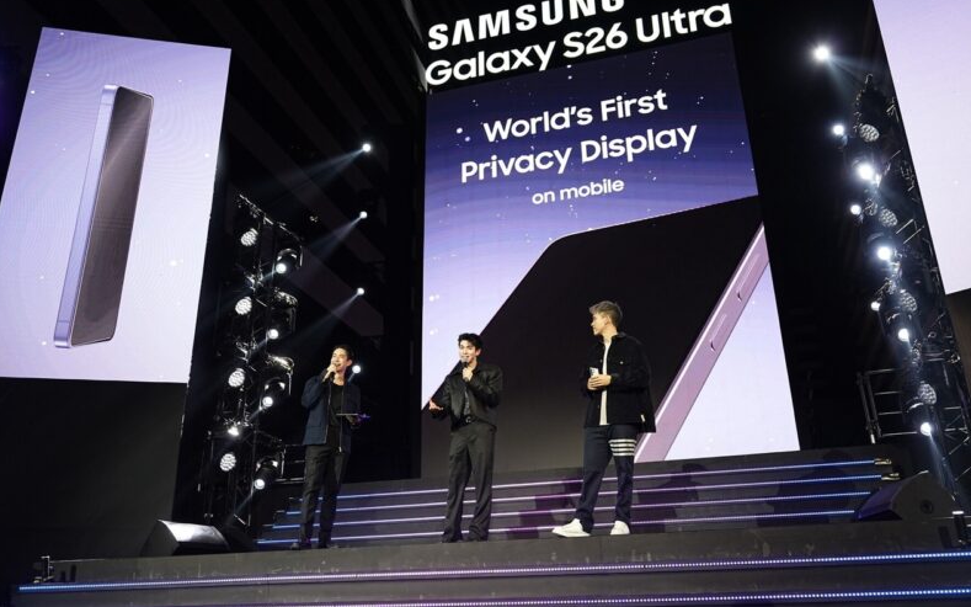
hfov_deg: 61.2
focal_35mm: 31
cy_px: 280
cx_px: 489
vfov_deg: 40.6
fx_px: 820
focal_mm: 30
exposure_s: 1/100
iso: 400
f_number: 2.8
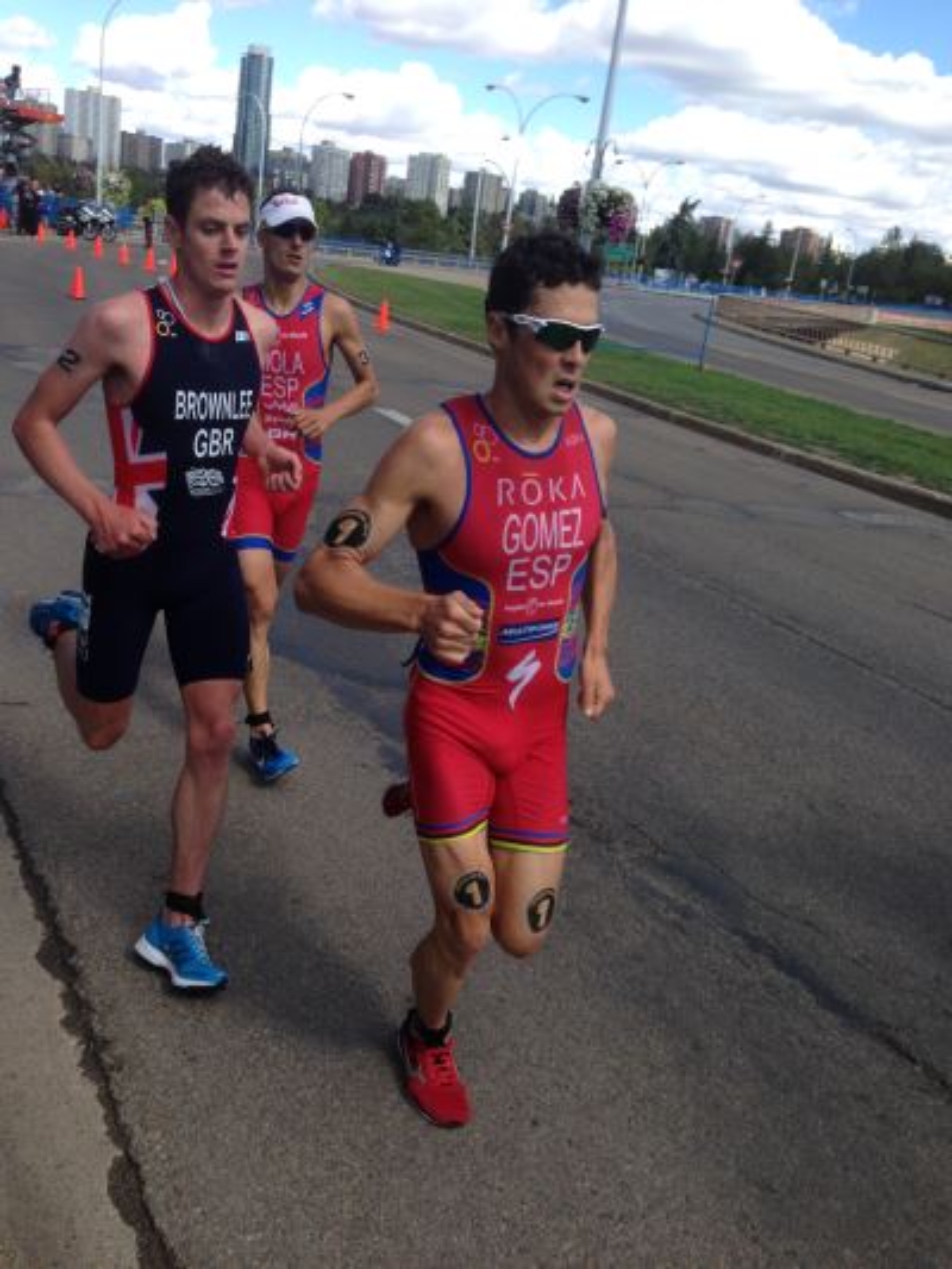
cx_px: 476
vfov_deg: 55.3
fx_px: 1210
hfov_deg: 43.0
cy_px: 634
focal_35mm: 33
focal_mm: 4.12
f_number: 2.4
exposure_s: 1/889
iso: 50
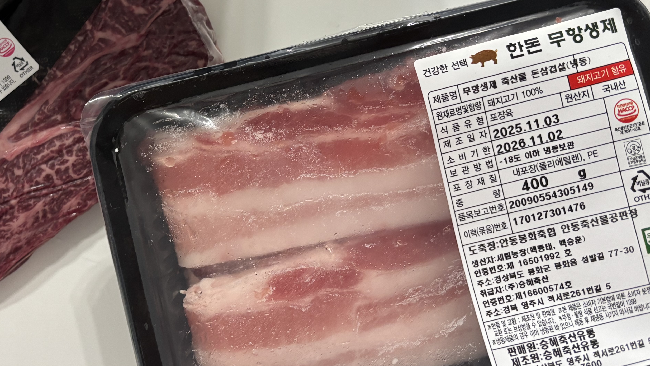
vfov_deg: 27.5
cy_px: 111
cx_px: 199
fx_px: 741
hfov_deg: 46.3
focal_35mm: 43
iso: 250
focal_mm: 5.96
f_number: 1.6
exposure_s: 1/60
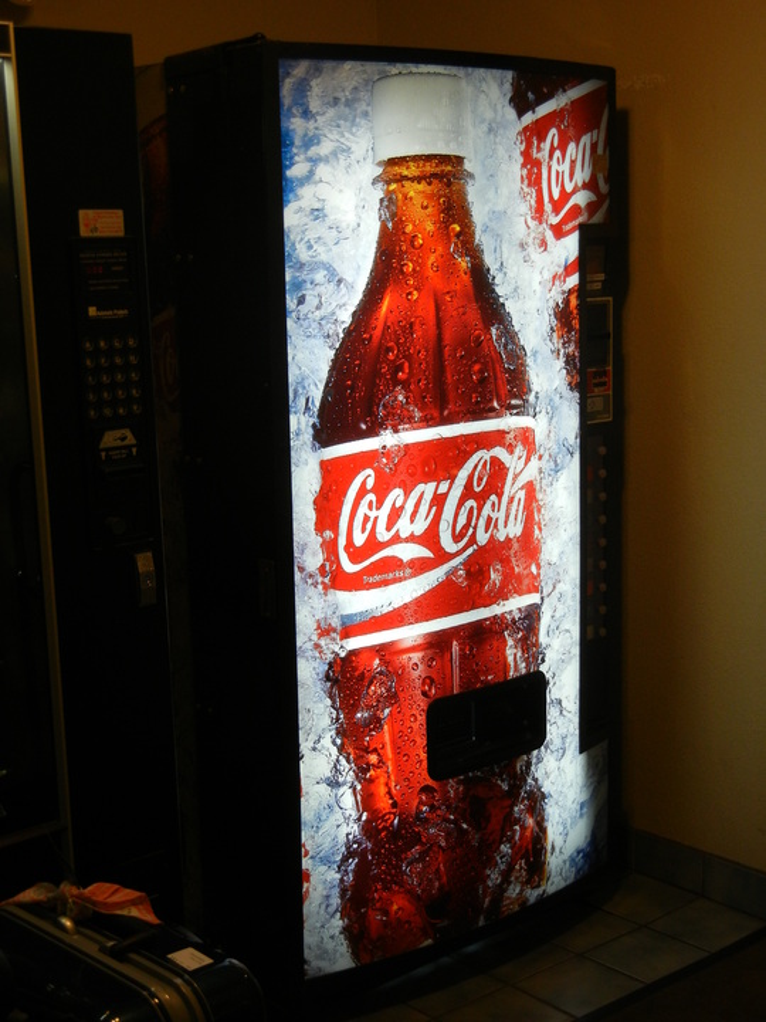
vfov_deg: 36.8
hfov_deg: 28.0
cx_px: 383
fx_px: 1534
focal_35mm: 52
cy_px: 511
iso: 282
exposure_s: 1/30
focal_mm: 9.3
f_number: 3.9
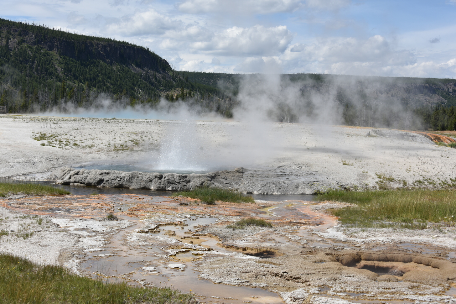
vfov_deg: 24.6
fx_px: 697
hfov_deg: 36.2
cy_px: 152
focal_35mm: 55
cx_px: 228
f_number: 9
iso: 100
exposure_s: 1/320
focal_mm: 55
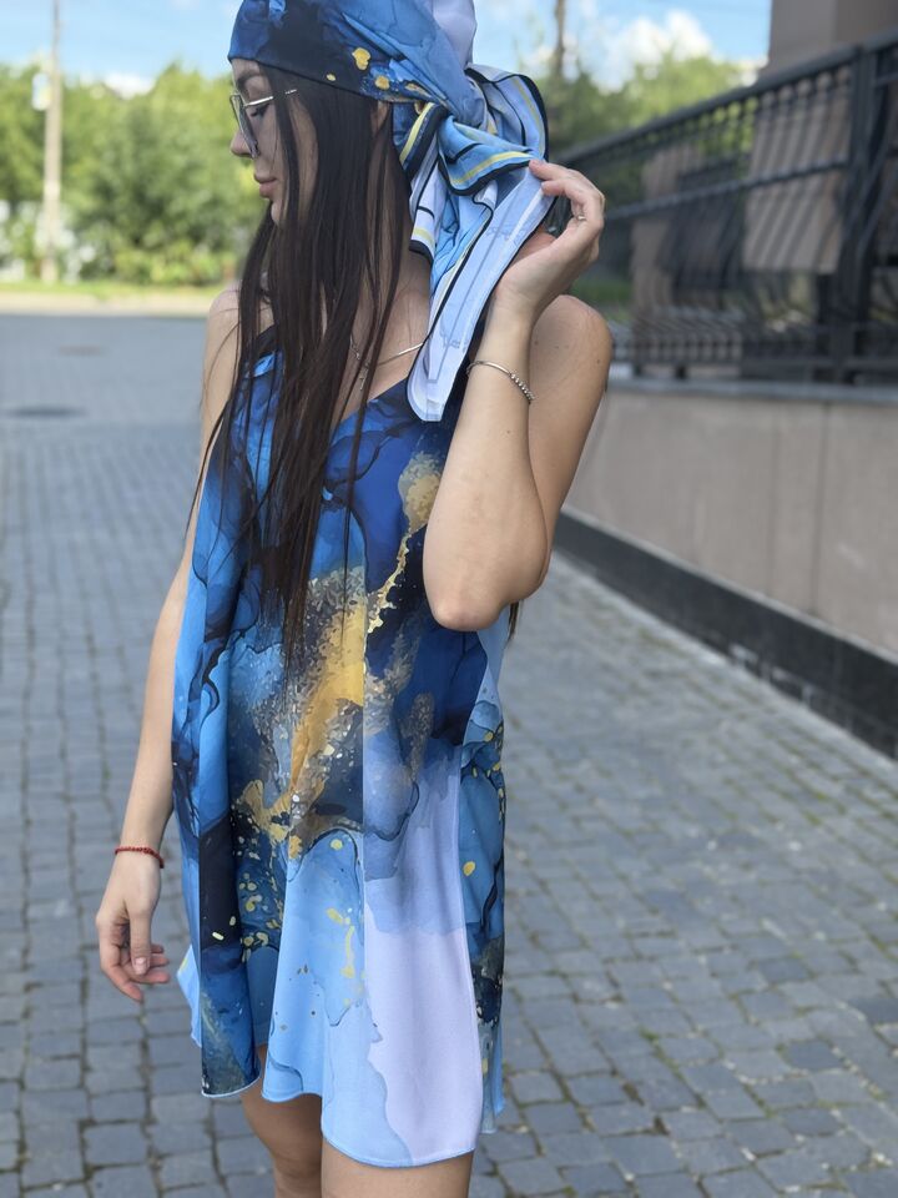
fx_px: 1660
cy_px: 599
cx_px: 449
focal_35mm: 48
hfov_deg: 30.3
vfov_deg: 39.7
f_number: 1.78
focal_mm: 6.76
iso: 100
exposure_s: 1/1264
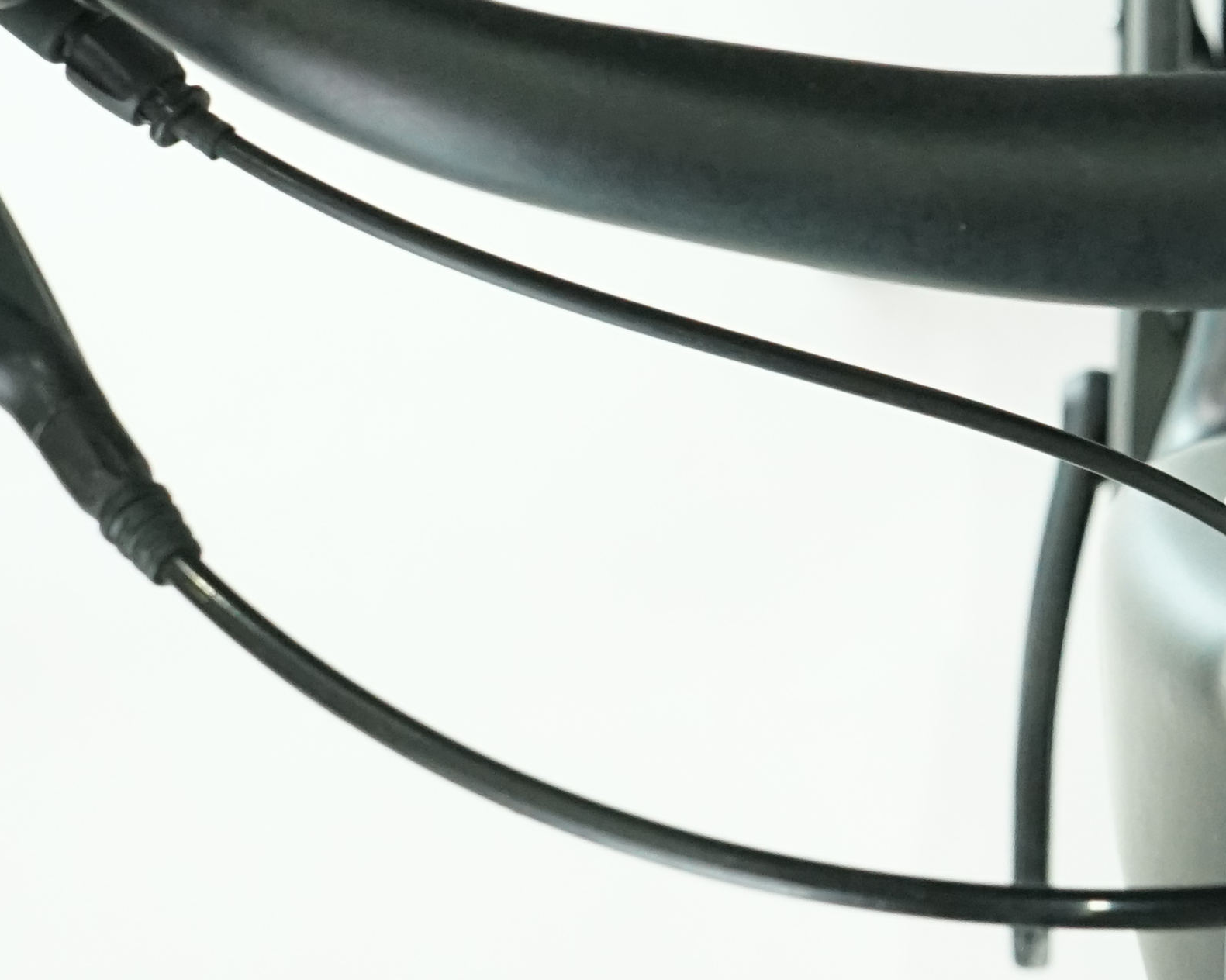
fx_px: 4135
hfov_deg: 16.4
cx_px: 1351
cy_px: 639
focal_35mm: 114
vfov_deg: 13.5
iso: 3200
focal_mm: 32
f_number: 6.3
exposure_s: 1/200
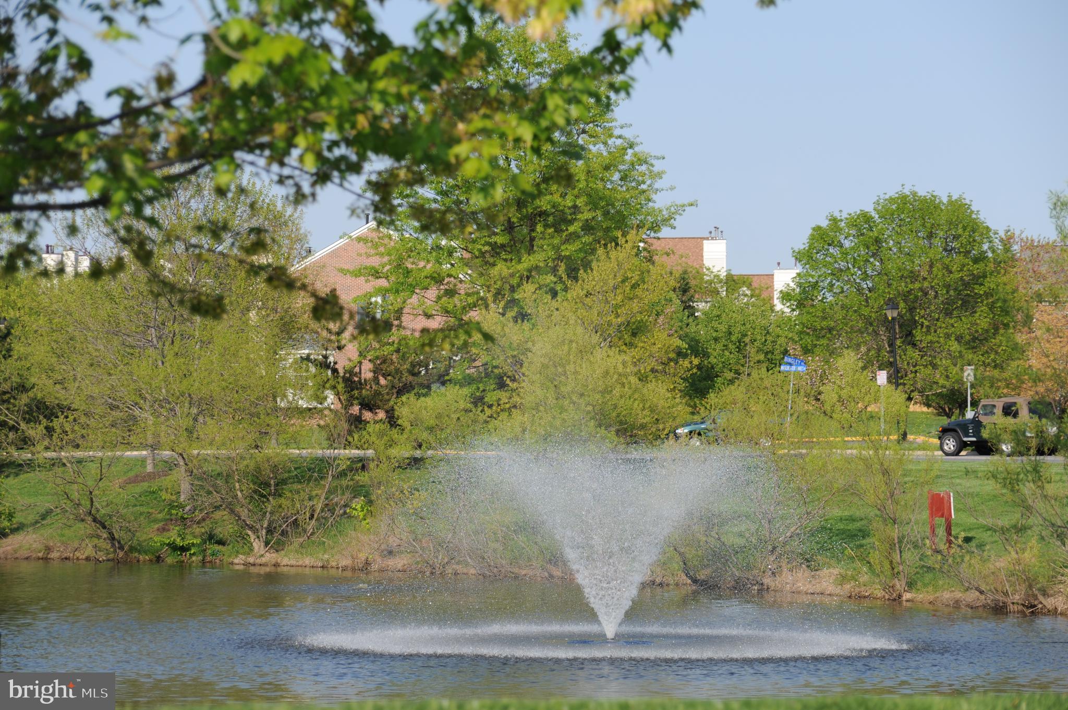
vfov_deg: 10.5
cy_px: 355
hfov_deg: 15.8
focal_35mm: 130
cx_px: 534
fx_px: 3853
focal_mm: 130
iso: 200
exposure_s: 1/640
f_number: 6.3
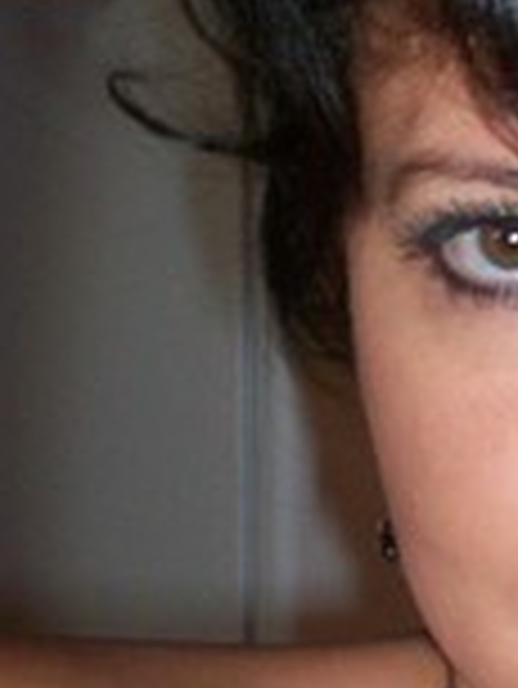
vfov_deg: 15.5
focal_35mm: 127
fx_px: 2530
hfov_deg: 11.4
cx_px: 646
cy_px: 337
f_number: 4.5
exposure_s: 1/60
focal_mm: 6
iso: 140
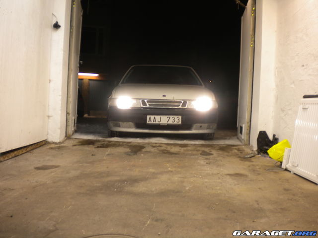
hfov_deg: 52.6
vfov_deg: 40.7
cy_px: 119
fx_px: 322
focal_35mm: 35
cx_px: 159
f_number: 3.1
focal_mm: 6.3
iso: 80
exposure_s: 1/28.1
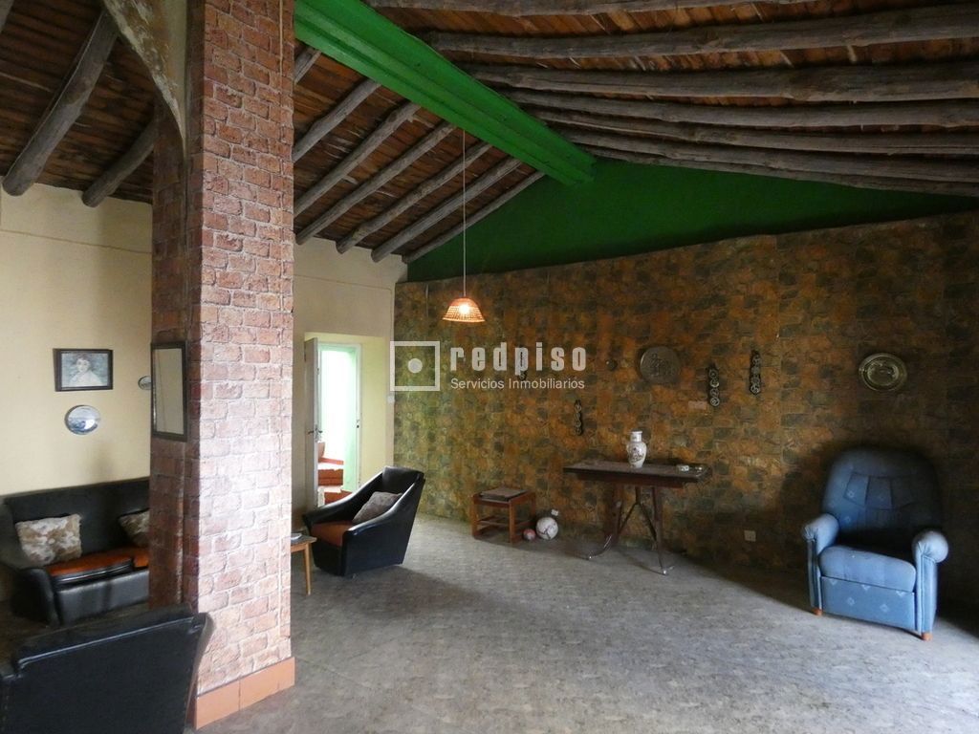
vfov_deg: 66.0
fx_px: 566
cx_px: 490
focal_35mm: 20
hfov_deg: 81.7
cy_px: 367
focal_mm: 3.6
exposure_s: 1/125
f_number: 2.8
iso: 1000
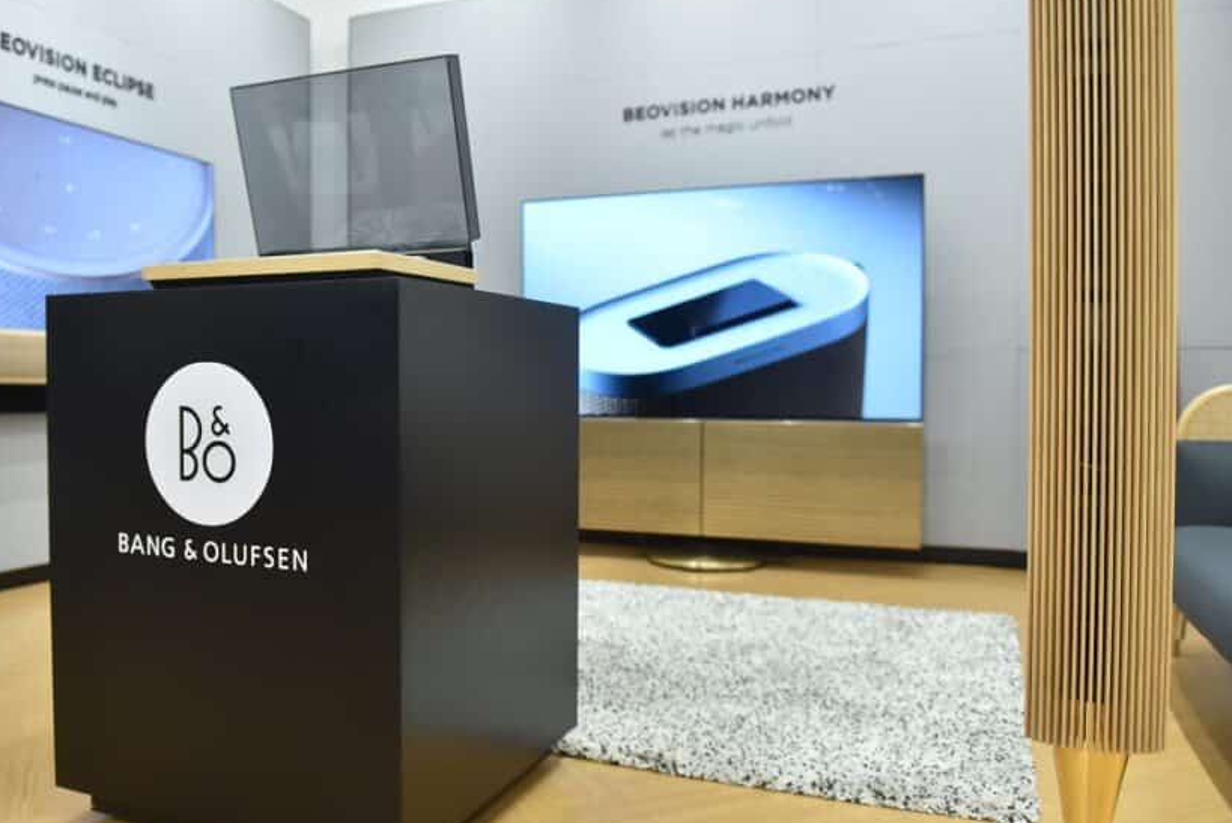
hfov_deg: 61.3
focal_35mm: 30
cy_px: 420
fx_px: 1027
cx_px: 490
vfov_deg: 43.7
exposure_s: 1/160
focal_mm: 24
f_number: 2.8
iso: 1250
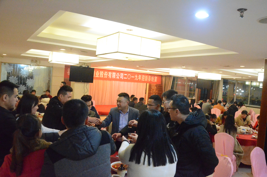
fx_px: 233
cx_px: 134
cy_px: 88
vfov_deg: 41.5
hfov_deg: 59.6
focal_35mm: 32
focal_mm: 21
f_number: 6.3
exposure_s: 1/160
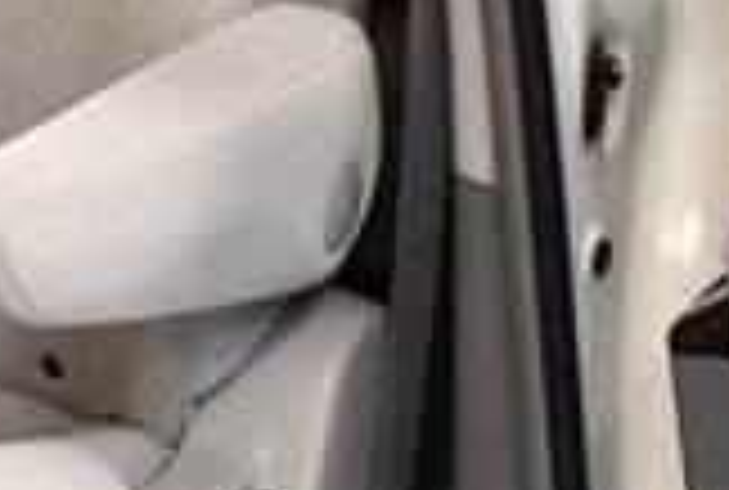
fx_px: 2883
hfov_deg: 13.9
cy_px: -207
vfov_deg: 9.5
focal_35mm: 142
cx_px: -216
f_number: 3.5
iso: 2200
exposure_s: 1/125
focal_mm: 18
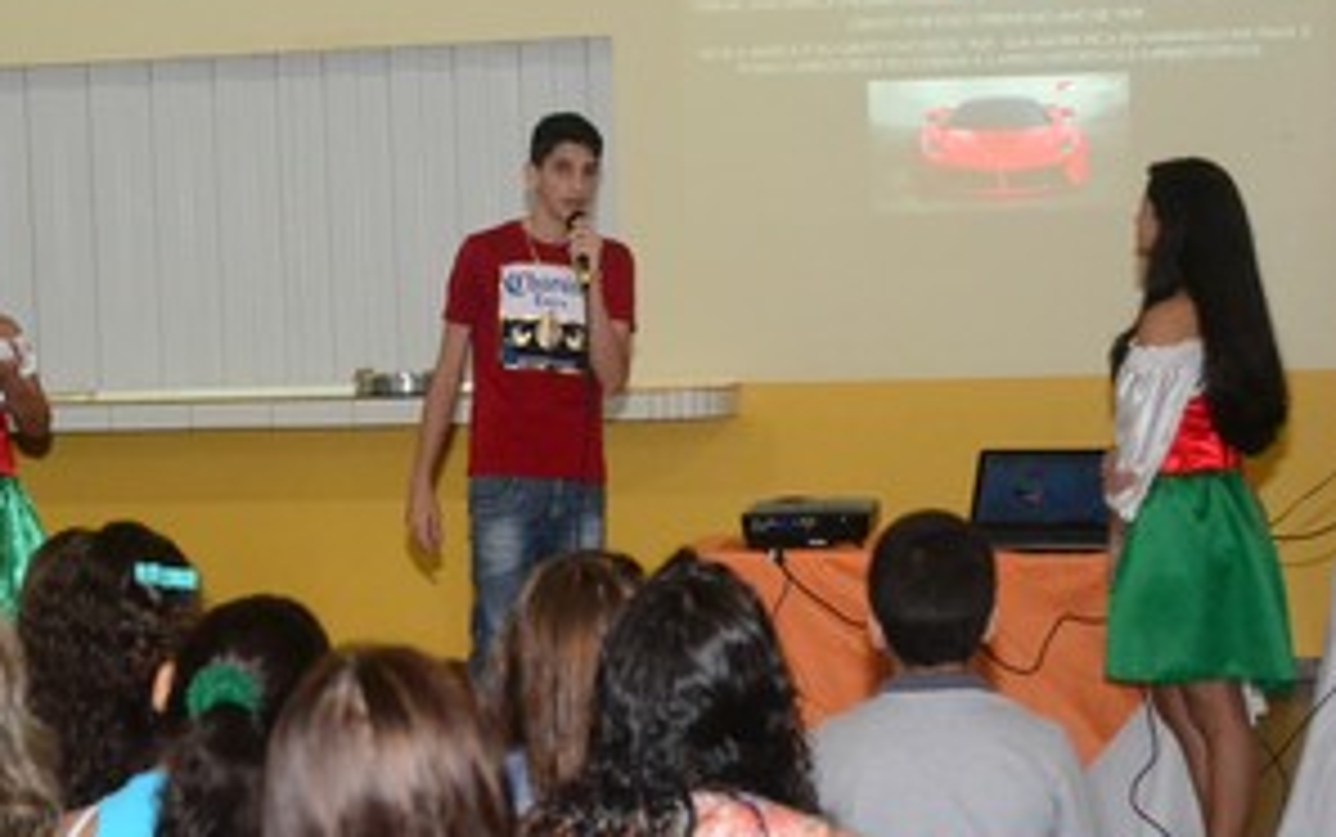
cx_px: 328
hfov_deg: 18.6
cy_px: 468
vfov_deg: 11.8
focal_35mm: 111
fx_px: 4044
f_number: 5.6
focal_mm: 48
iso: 3200
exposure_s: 1/80
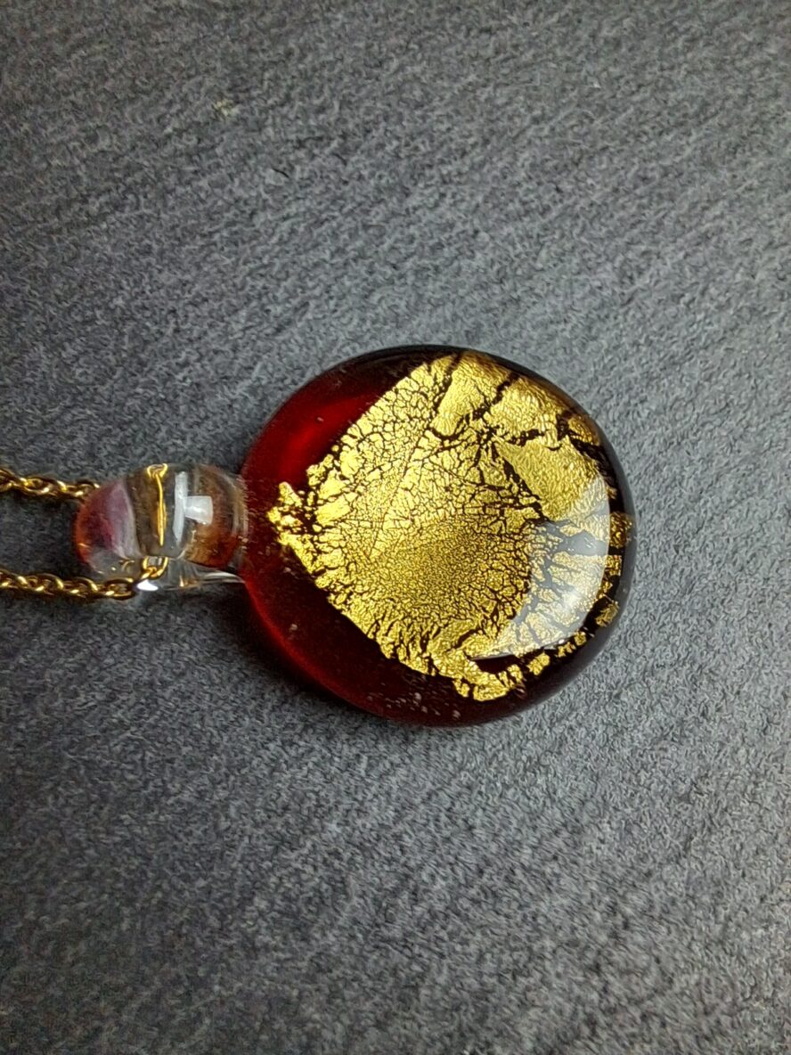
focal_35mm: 26
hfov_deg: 53.1
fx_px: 792
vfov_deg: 67.3
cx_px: 396
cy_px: 528
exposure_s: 1/50
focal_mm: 2.13
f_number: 2.4
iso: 64
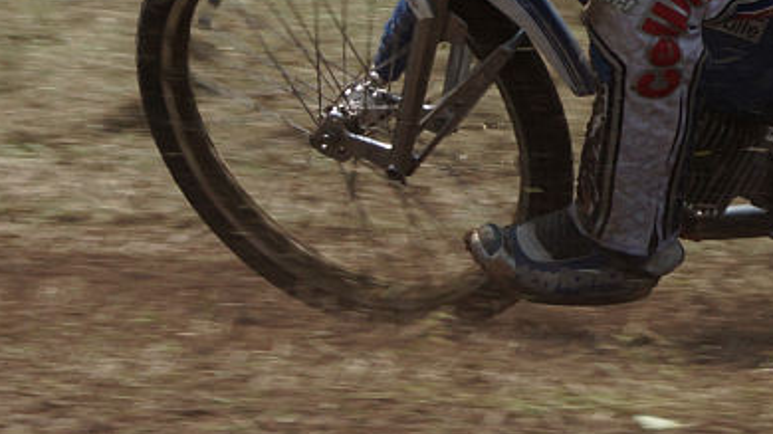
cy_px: -30
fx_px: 14854
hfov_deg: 3.0
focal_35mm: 725
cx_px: 928
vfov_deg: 1.7
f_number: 8
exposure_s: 1/800
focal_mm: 150
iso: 200
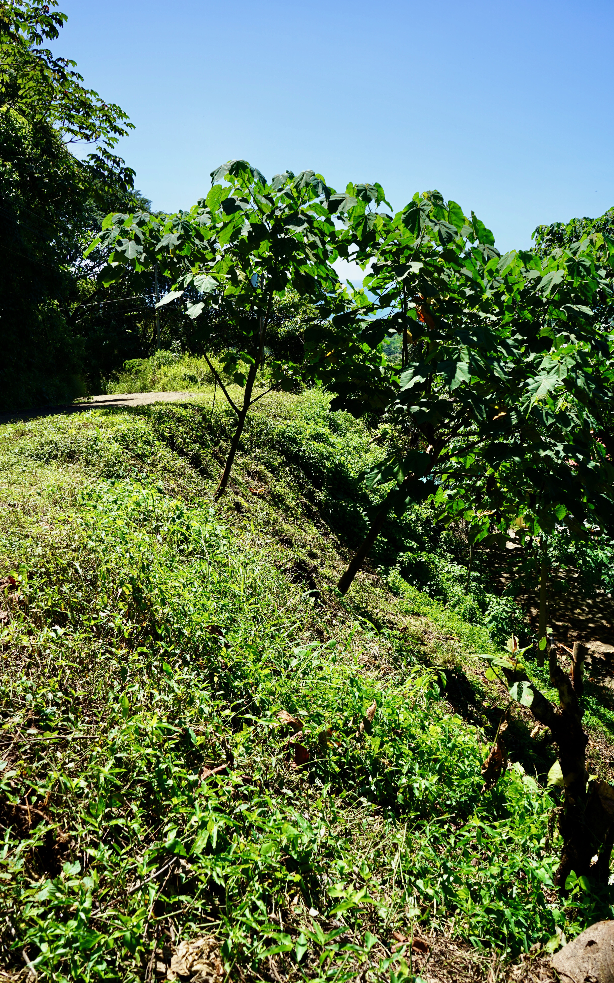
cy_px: 491
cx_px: 292
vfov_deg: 59.7
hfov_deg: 39.4
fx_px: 857
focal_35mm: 32
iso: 100
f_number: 10
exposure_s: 1/100
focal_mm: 31
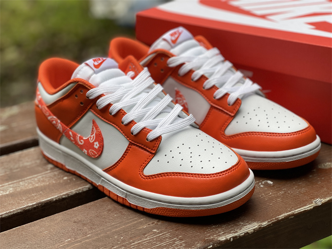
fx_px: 614
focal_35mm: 64
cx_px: 166
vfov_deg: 22.9
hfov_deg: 30.3
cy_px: 124
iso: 20
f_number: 2.2
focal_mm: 7.5
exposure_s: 1/121
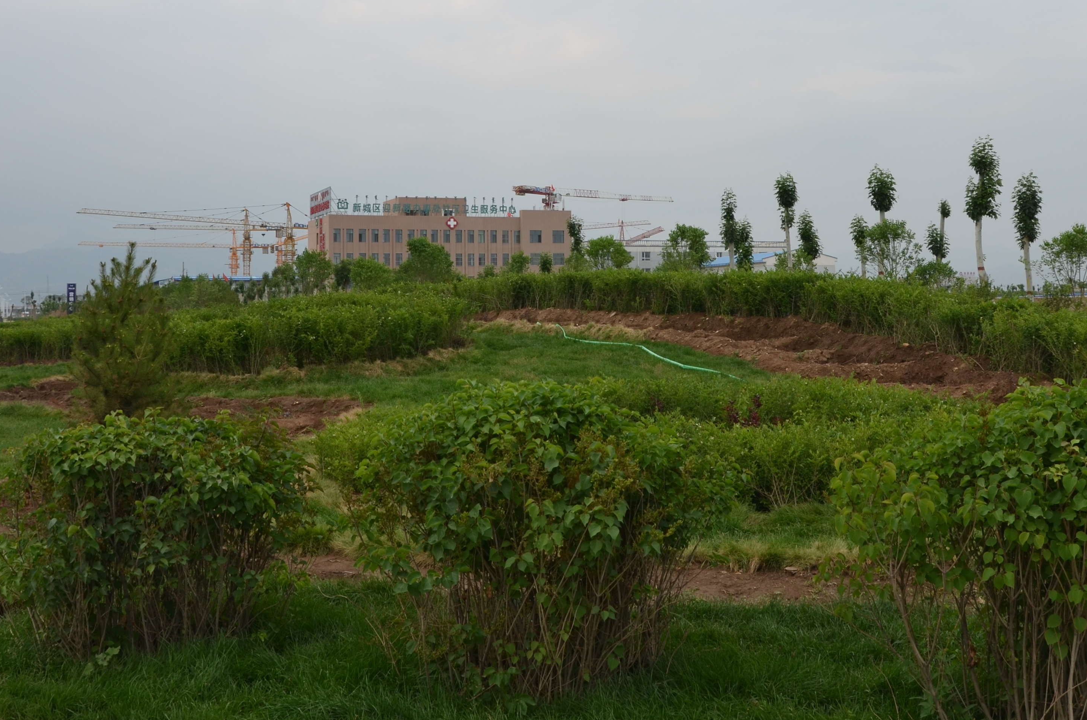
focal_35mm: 46
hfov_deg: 42.8
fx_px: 1386
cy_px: 186
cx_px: 587
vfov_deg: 28.7
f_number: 8
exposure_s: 1/250
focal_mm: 18
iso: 180
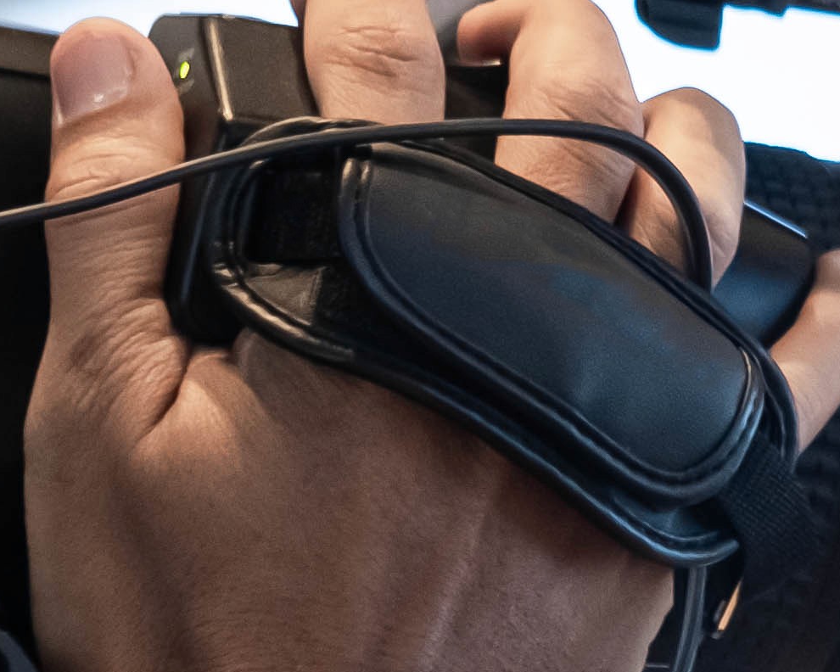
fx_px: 17651
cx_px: 1226
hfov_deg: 2.7
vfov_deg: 2.2
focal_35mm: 710
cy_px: 379
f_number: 2.8
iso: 640
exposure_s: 1/60
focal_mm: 80
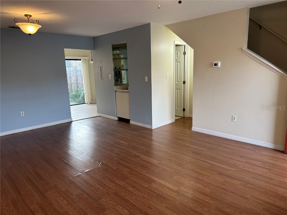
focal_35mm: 24
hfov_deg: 71.6
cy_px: 108
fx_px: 199
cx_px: 144
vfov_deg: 56.8
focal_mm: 6.86
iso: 200
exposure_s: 1/120
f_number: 1.78
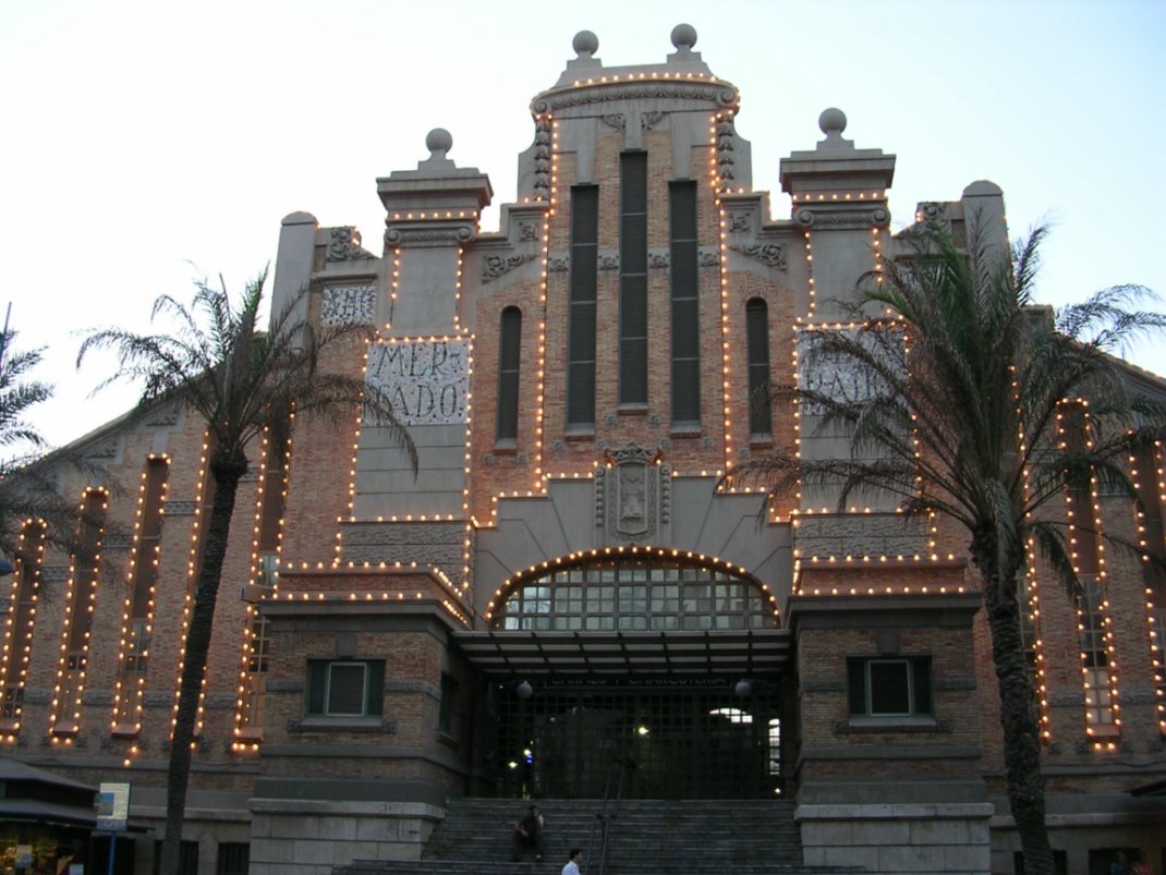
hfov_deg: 49.0
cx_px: 583
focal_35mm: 38
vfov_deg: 37.7
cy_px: 438
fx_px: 1280
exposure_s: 1/30
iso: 55
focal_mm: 5.8
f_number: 2.8
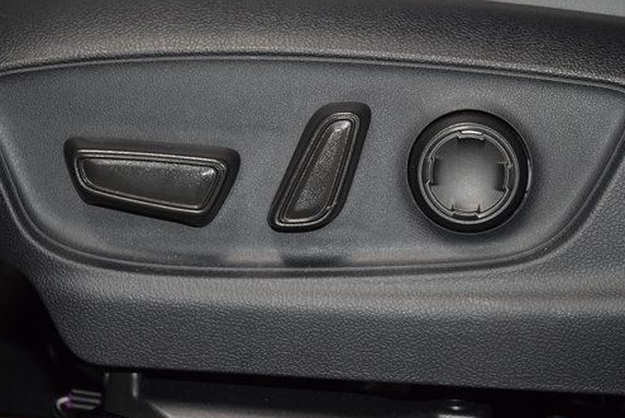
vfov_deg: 10.1
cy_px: 154
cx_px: 312
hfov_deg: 15.1
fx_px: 2362
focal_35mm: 136
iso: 2200
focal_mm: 70
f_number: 4.5
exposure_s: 1/80
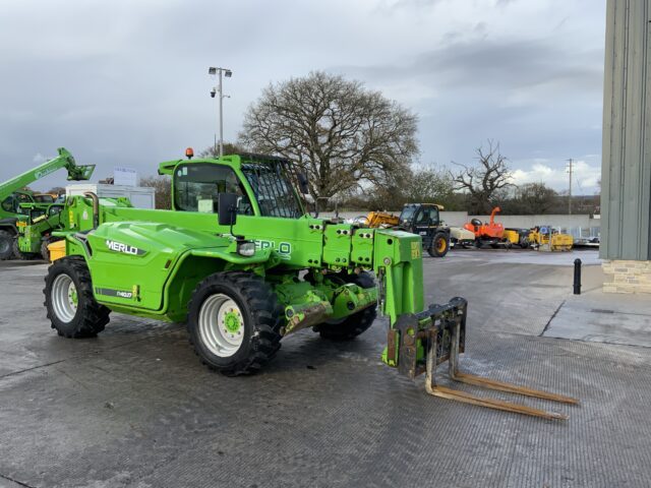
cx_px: 326
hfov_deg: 61.7
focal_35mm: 29
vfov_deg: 48.2
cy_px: 244
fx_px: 545
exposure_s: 1/593
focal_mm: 3
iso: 16
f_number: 1.8
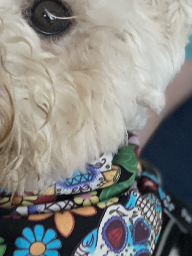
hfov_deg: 11.7
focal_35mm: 125
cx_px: -11
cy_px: 103
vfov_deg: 15.8
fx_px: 924
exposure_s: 1/22
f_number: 2
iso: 500
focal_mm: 6
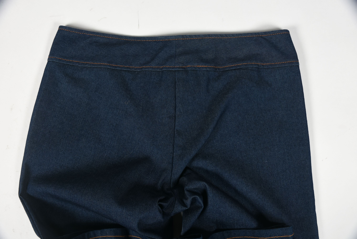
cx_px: 178
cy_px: 120
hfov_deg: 53.1
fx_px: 357
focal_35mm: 36
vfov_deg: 36.9
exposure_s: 1/125
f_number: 8
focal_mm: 24
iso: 200
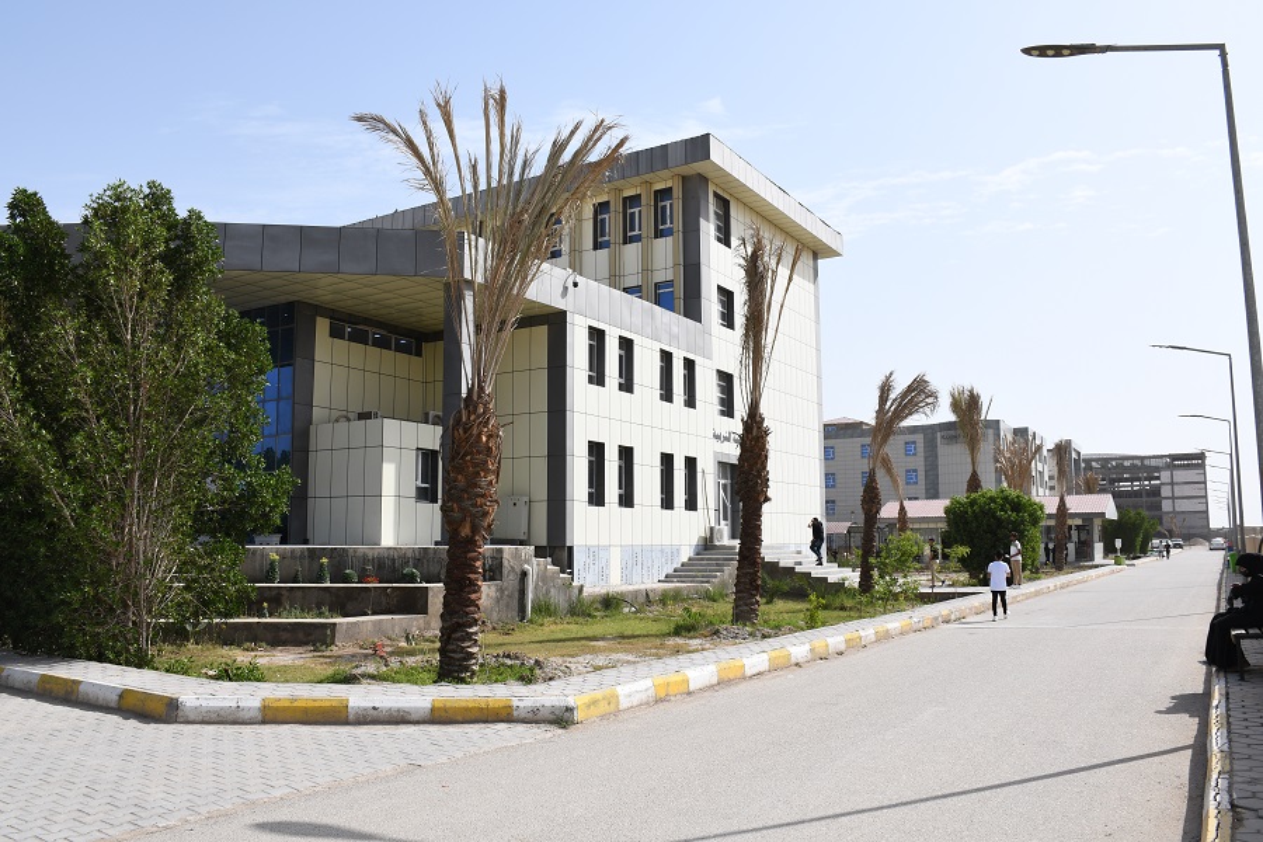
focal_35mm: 27
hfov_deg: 67.4
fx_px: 947
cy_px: 421
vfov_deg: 47.9
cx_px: 632
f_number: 8
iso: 100
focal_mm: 18
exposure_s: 1/250
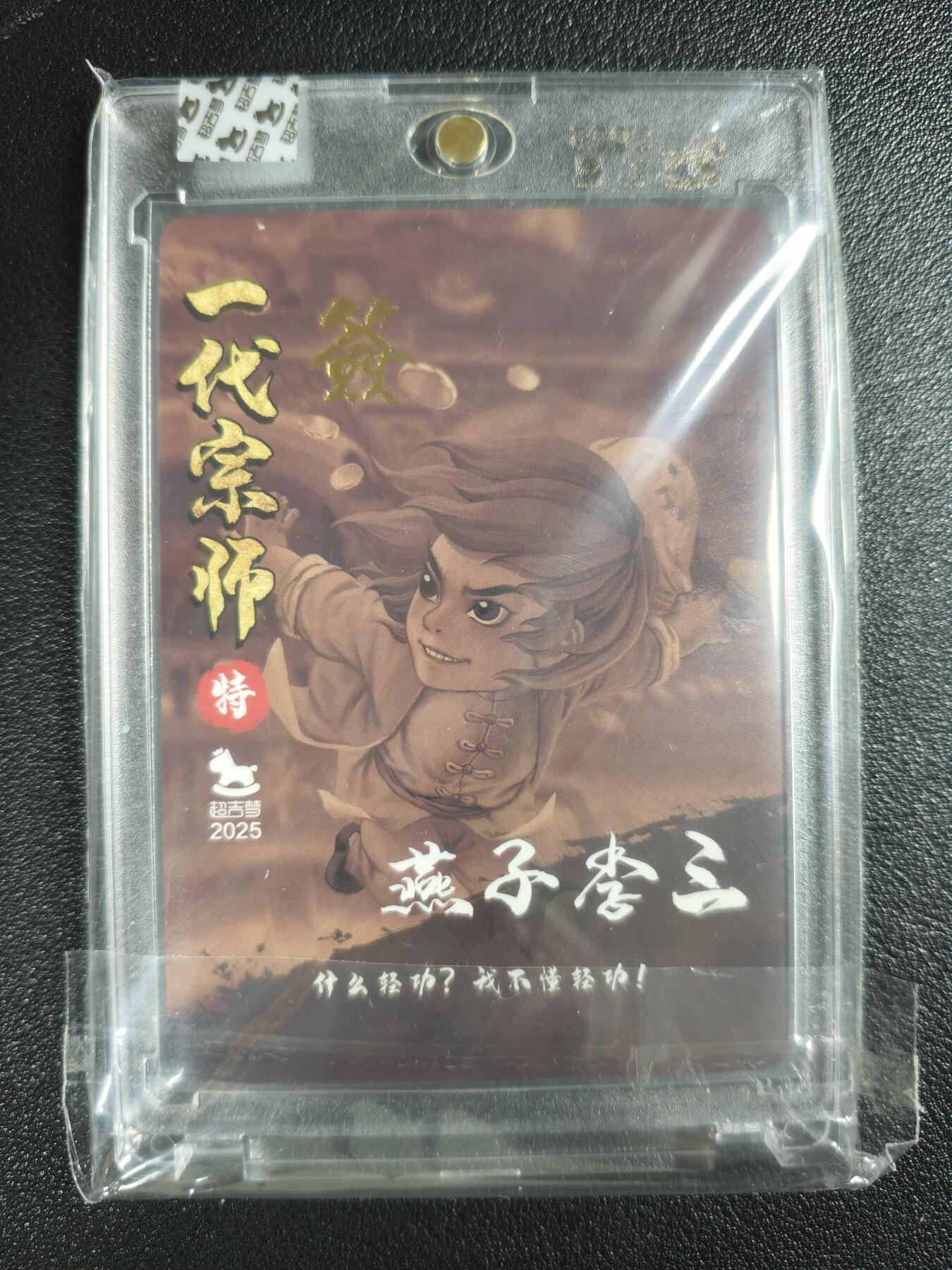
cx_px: 476
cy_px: 635
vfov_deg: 67.3
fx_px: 953
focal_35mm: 26
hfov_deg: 53.1
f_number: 1.5
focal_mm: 4.94
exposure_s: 1/50
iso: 500
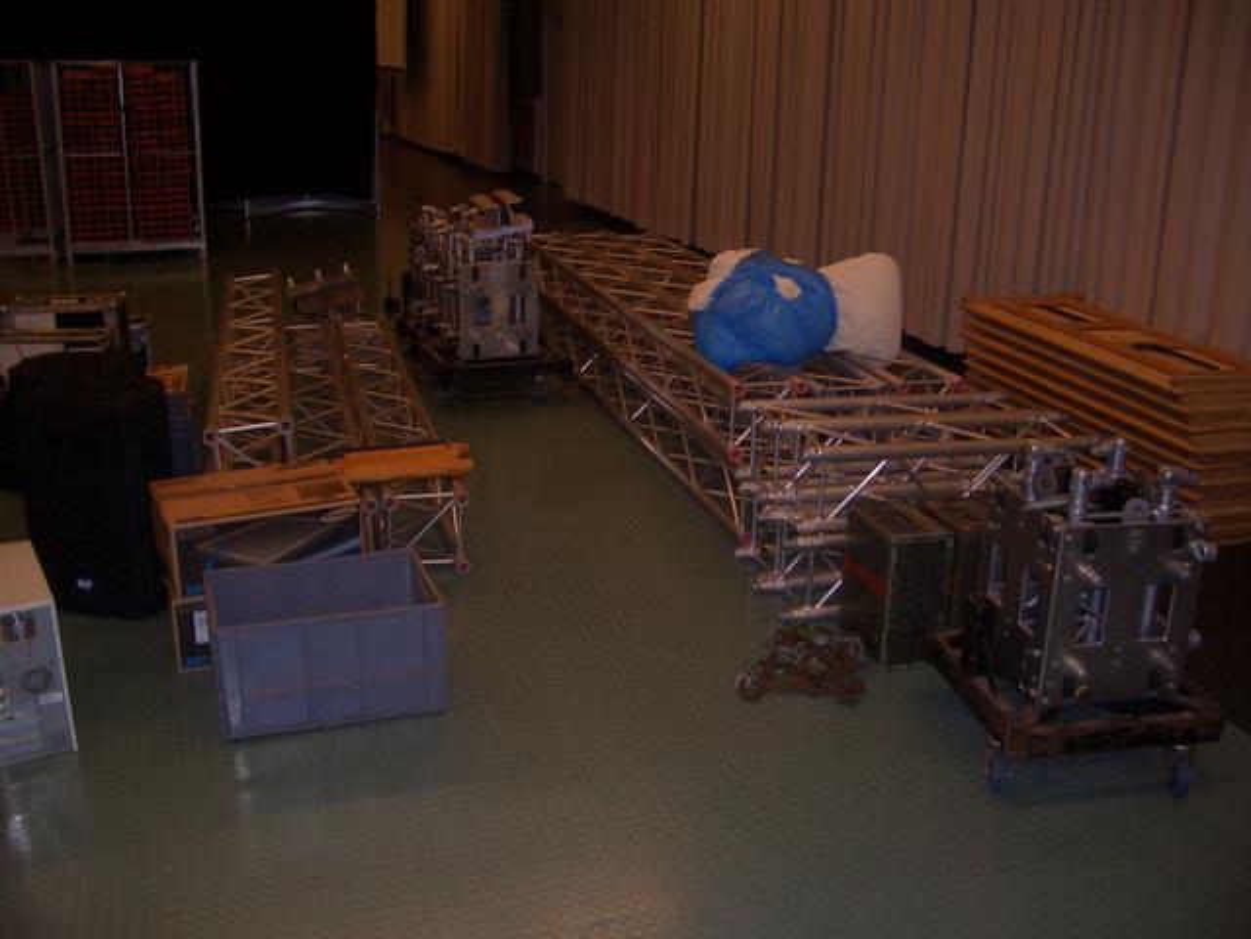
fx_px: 1265
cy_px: 470
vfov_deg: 40.7
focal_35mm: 35
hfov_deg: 52.6
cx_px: 626
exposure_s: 1/60
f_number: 2.6
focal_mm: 5.8
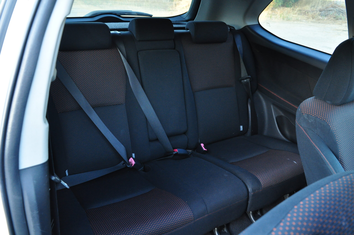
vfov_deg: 43.5
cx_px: 177
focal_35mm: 30
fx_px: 295
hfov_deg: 62.0
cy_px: 118
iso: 1000
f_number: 5.6
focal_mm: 20
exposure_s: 1/25
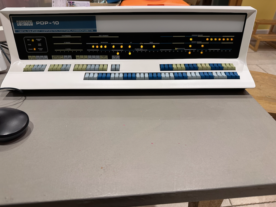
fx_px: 191
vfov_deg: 56.8
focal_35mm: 24
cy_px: 104
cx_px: 138
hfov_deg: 71.6
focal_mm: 6.86
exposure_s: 1/50
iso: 160
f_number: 1.78
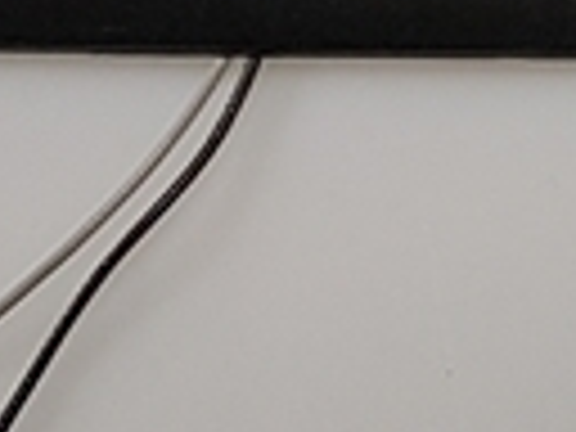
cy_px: -1035
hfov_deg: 7.7
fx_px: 3394
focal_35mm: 204
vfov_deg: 6.4
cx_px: 2038
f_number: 1.7
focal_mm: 4.2
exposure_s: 1/100
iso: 50
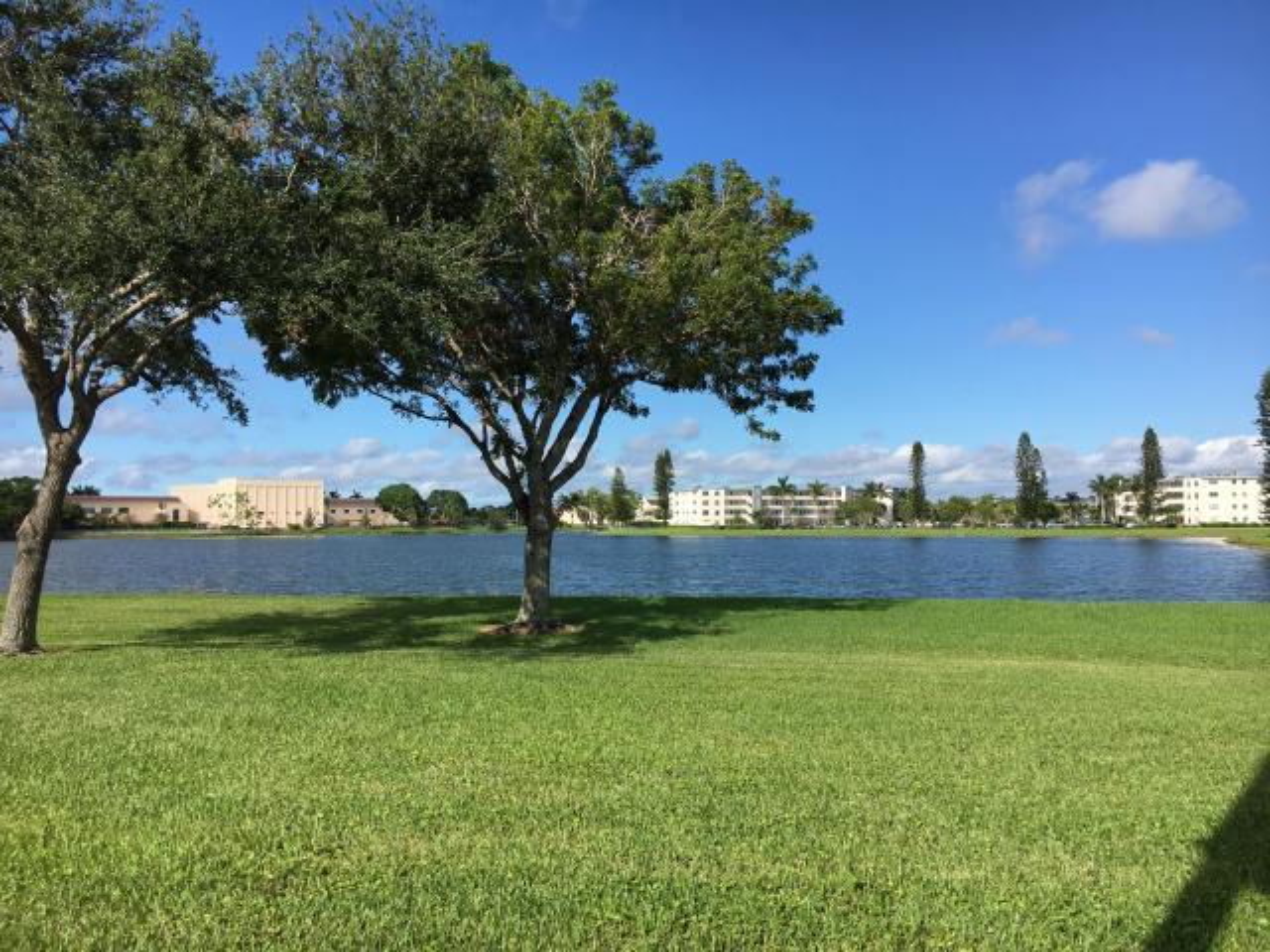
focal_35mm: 29
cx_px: 635
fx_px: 1064
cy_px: 476
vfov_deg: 48.2
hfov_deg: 61.7
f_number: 2.2
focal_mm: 4.15
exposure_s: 1/2198
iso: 25
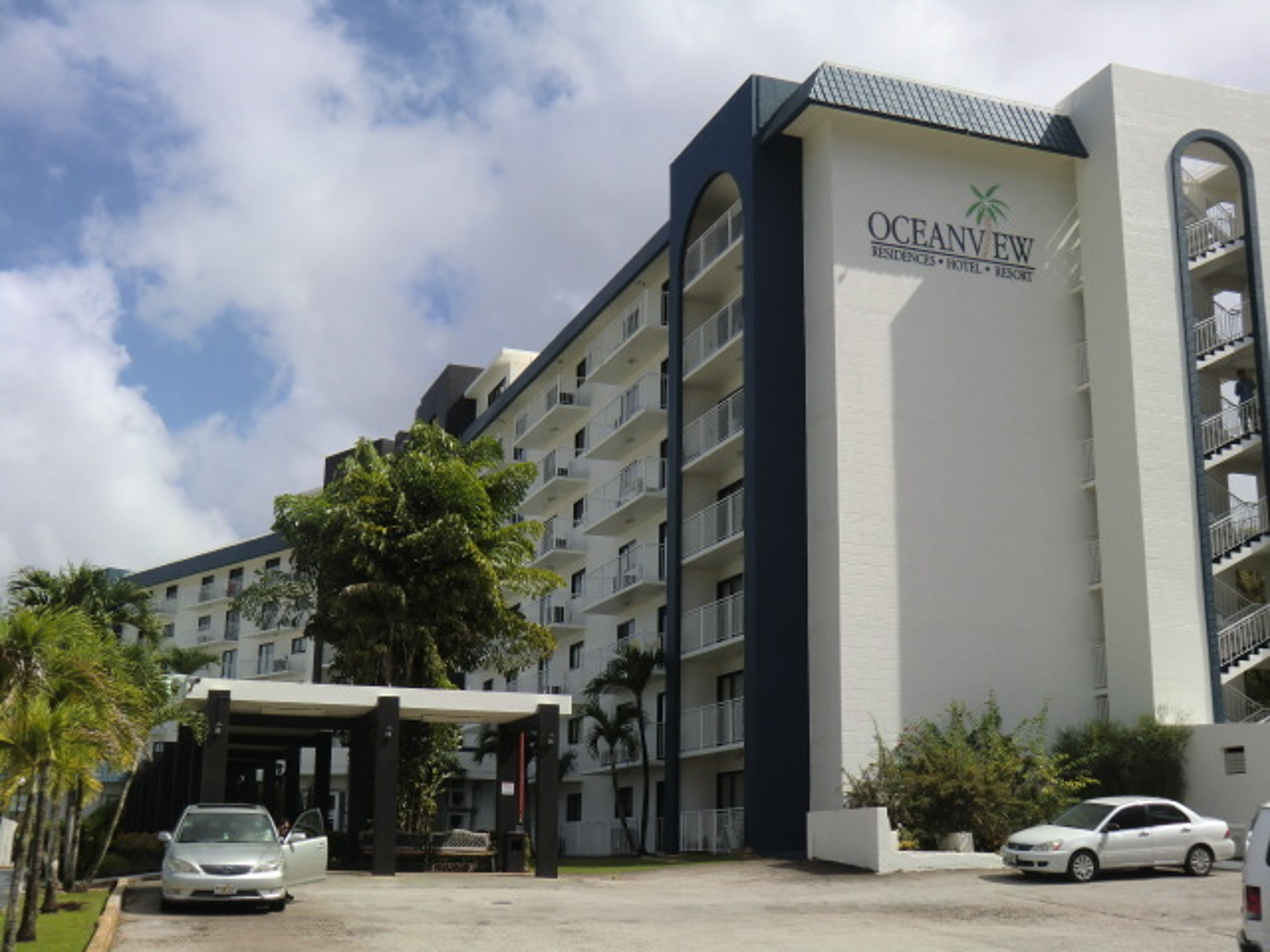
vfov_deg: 36.0
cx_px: 635
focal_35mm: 40
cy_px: 476
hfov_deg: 46.8
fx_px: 1468
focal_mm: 7.1
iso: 64
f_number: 8.8
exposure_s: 1/200
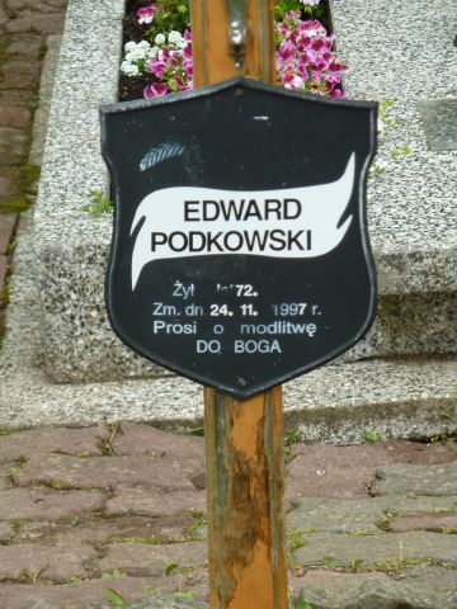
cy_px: 304
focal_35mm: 182
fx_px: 3204
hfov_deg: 8.2
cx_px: 228
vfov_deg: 10.9
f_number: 4.5
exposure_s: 1/60
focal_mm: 29.9
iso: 100
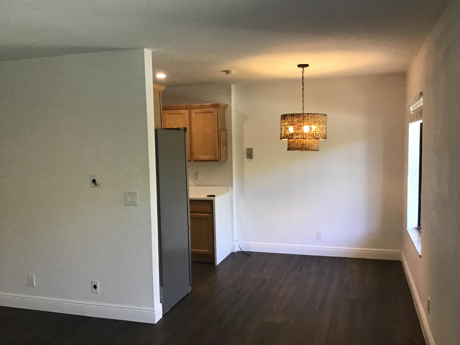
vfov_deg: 45.4
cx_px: 230
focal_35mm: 31
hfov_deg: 58.4
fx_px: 412
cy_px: 172
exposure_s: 1/30
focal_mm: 3.3
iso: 64
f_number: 2.4
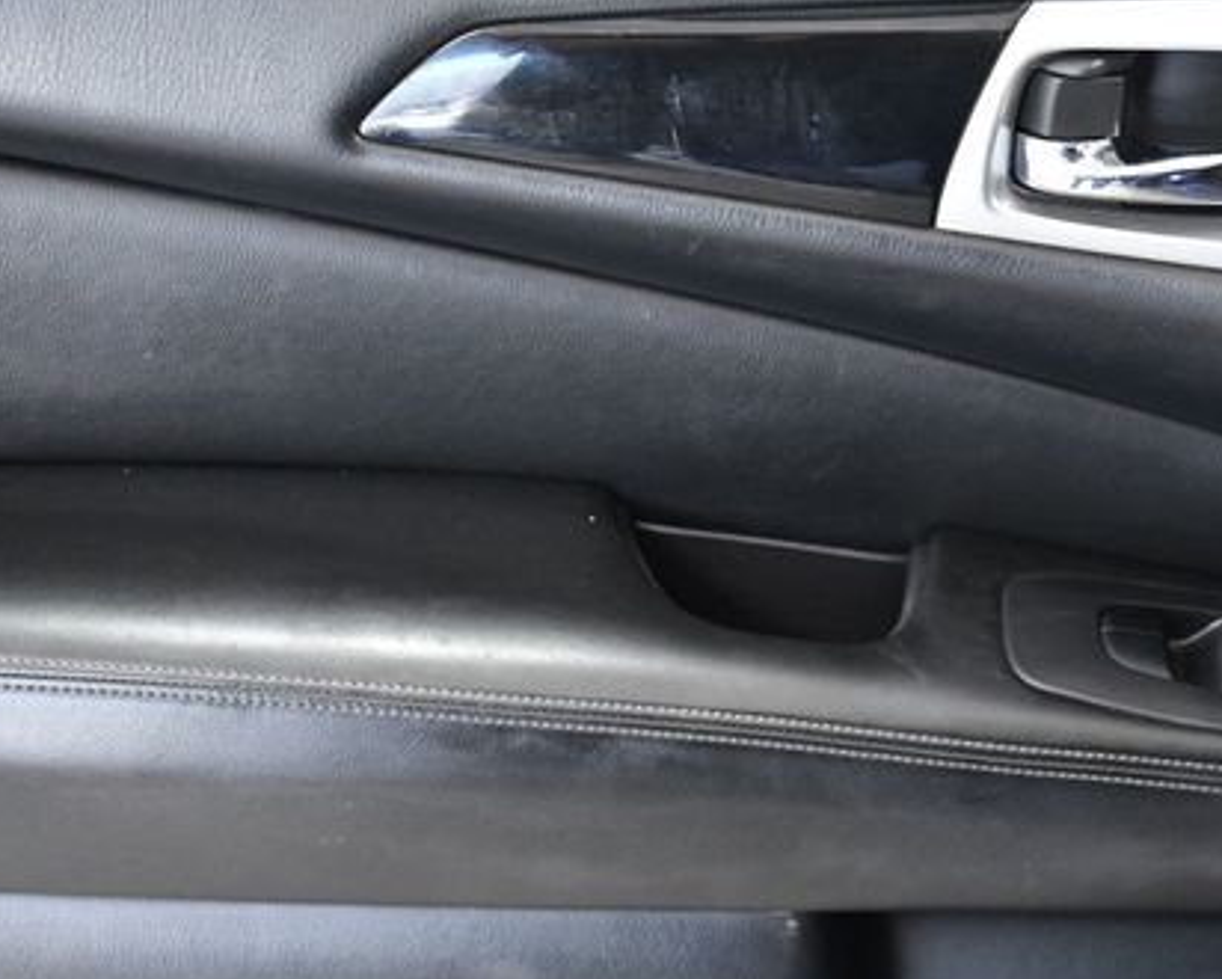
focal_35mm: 83
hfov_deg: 22.9
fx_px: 3003
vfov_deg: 18.5
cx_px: 854
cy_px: 555
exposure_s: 1/100
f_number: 5
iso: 2500
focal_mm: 38
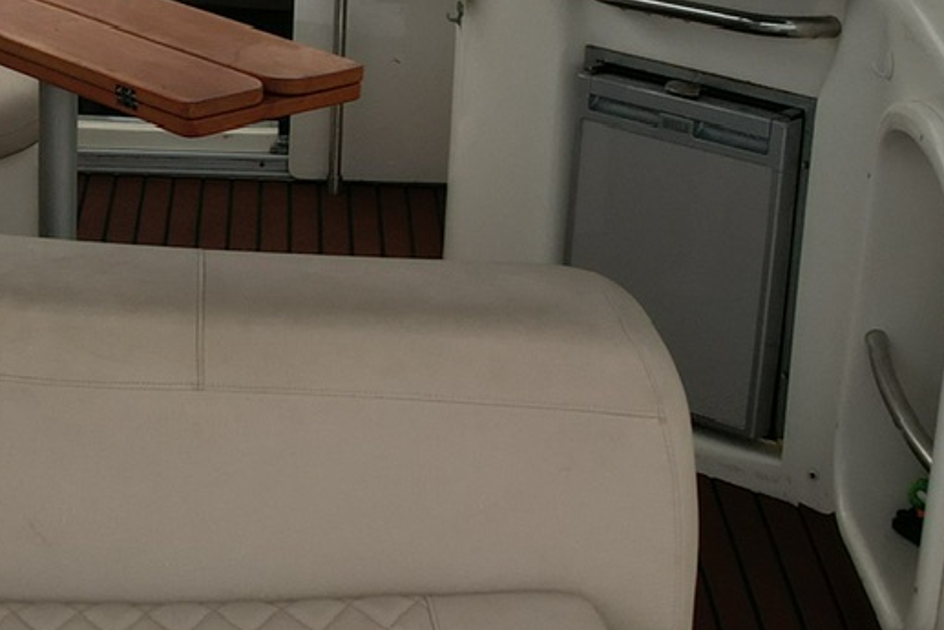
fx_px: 2570
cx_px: 62
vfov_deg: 13.9
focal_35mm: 98
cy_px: 157
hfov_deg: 20.3
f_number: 2.8
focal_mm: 8.38
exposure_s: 1/80
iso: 140
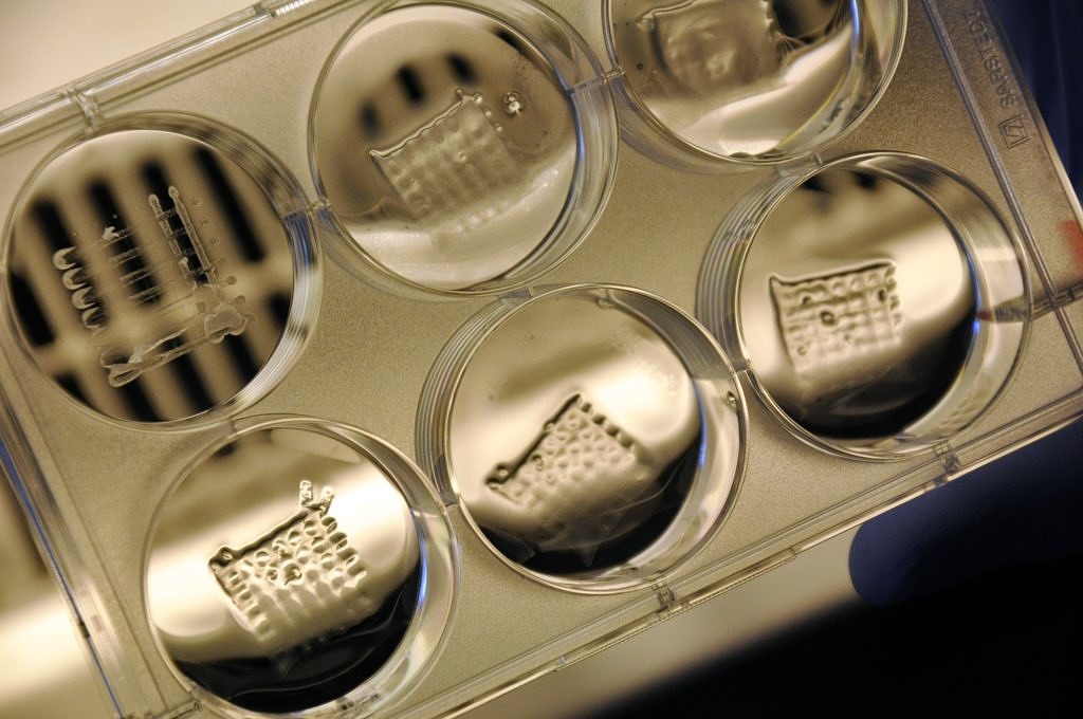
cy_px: 360
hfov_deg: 13.1
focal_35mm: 158
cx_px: 542
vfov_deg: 8.7
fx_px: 4732
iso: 800
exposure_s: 1/200
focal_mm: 105
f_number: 7.1
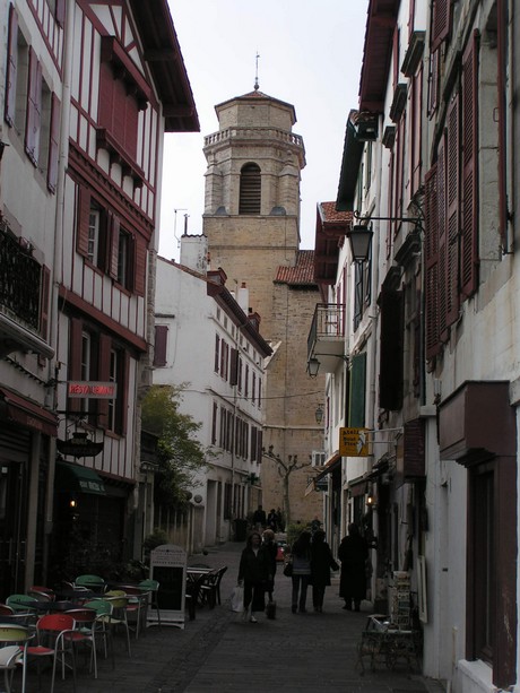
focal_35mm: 60
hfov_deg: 24.4
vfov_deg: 32.2
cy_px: 346
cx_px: 260
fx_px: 1201
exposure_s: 1/200
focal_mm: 9.2
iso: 50
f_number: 5.6
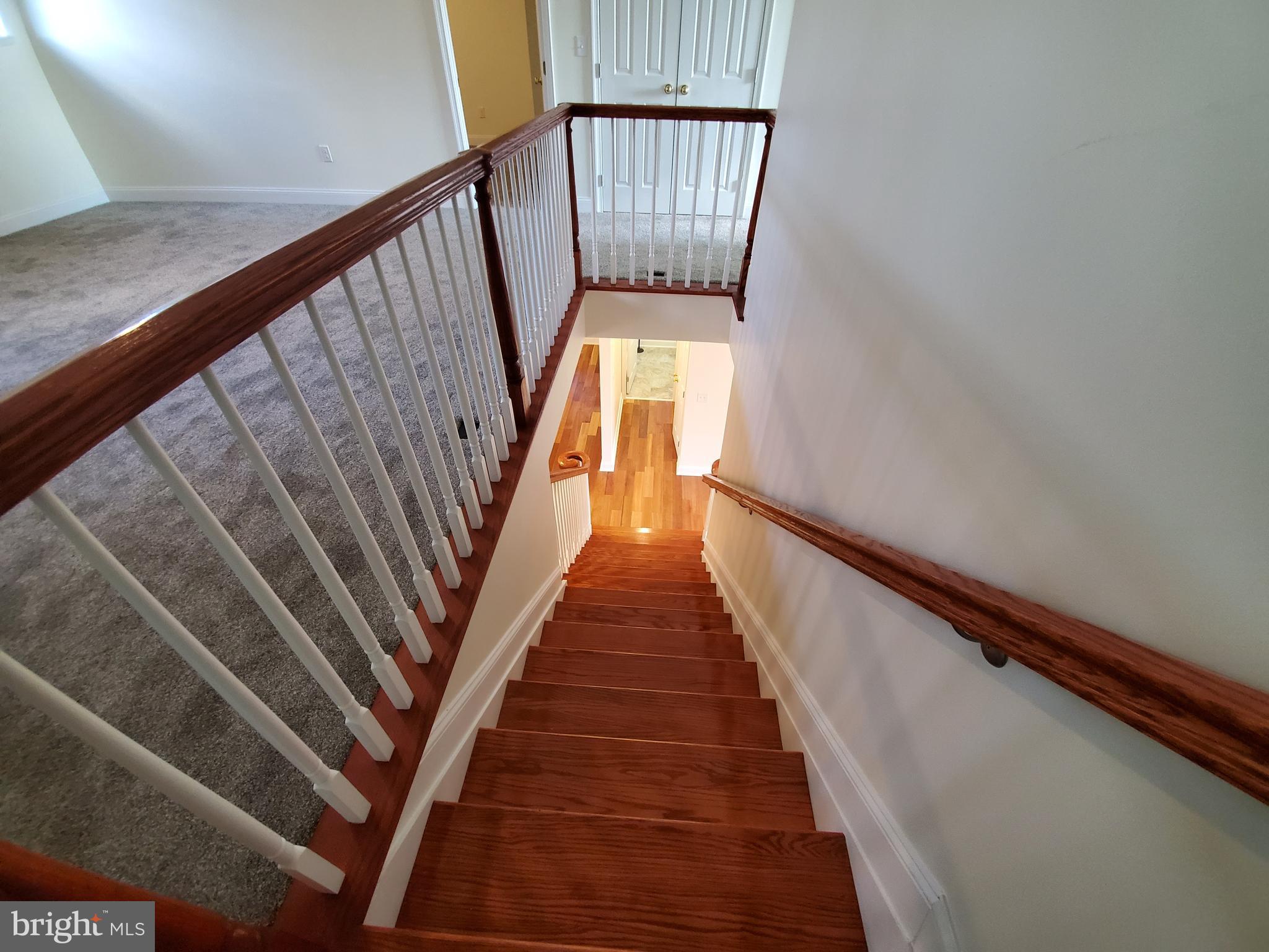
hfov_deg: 106.2
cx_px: 634
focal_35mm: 13
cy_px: 476
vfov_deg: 89.9
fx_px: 477
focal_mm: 1.8
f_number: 2.2
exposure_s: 1/39
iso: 500
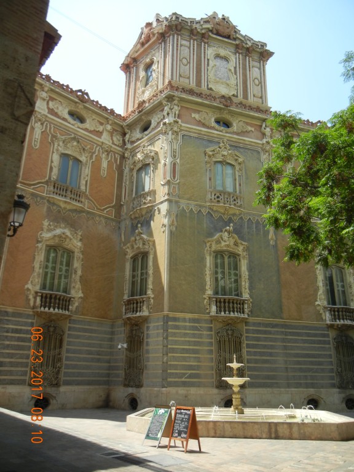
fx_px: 409
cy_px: 236
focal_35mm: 30
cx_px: 177
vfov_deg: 60.0
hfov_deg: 46.8
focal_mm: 5.4
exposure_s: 1/682
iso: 160
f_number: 3.5
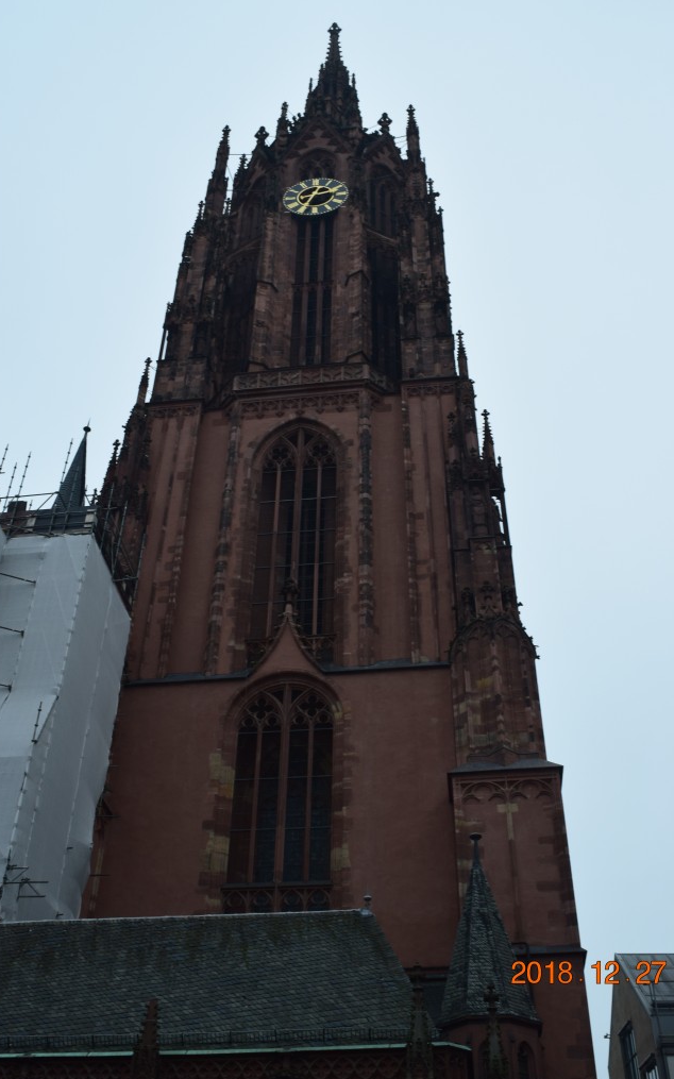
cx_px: 348
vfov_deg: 52.8
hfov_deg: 34.4
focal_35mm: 37
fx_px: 1088
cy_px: 542
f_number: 9
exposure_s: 1/160
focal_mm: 24
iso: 400
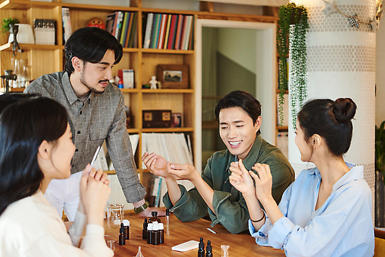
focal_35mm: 62
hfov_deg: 32.4
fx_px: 663
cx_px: 192
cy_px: 128
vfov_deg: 21.9
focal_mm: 62
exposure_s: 1/125
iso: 800
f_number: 2.8
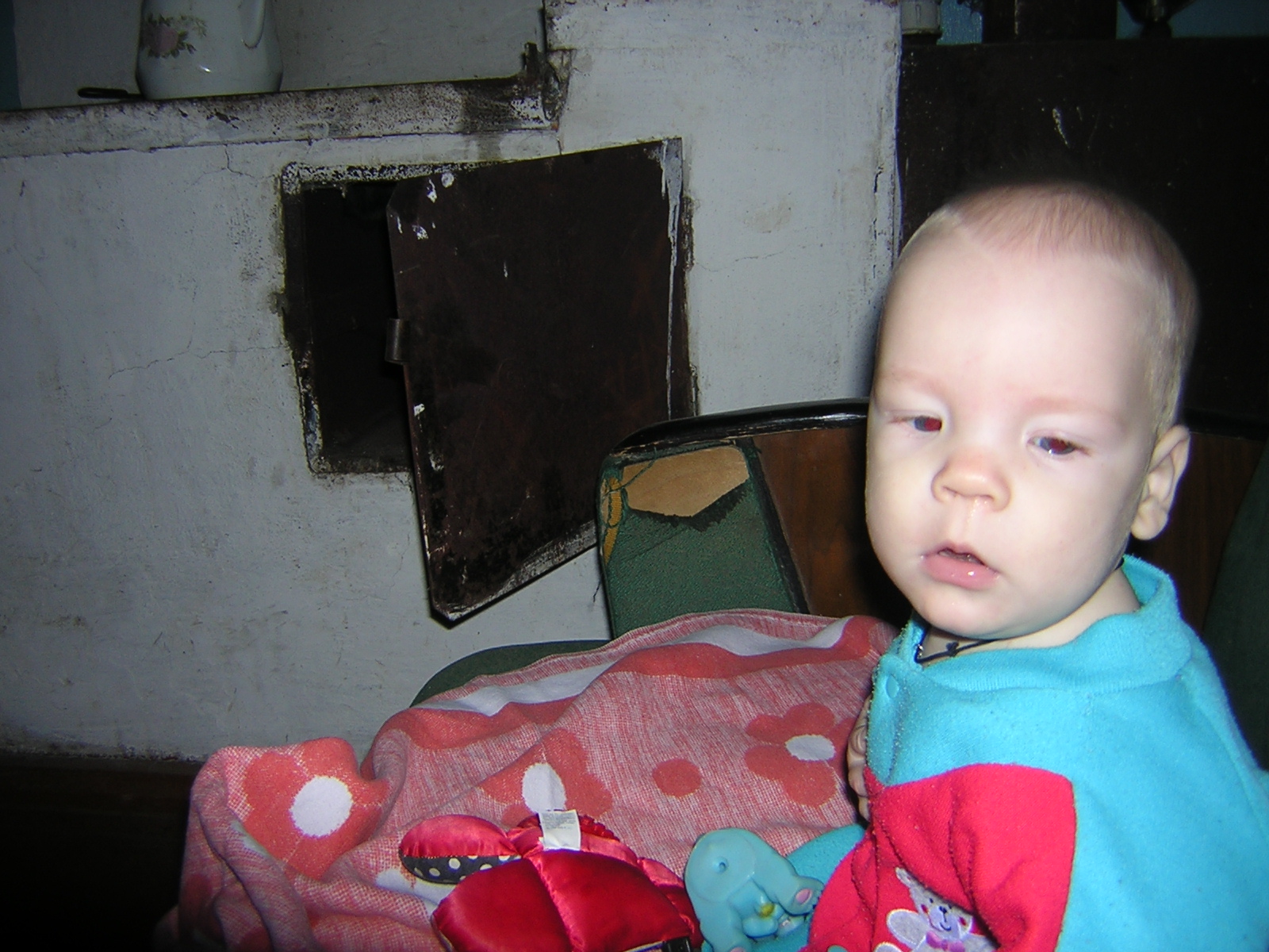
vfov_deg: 39.7
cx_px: 634
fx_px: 1320
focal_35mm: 36
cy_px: 476
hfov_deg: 51.4
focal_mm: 4.7
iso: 100
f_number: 2.6
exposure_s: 1/60.1
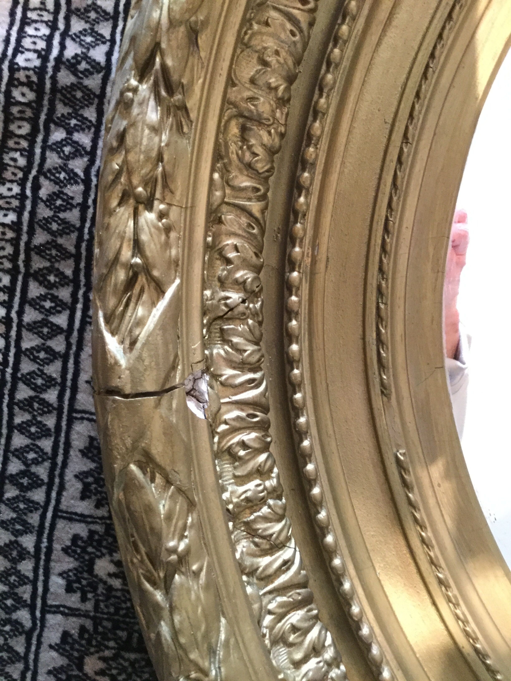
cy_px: 340
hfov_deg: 45.4
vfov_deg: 58.4
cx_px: 256
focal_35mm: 31
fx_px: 610
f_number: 2.4
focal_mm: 3.3
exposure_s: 1/25
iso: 250
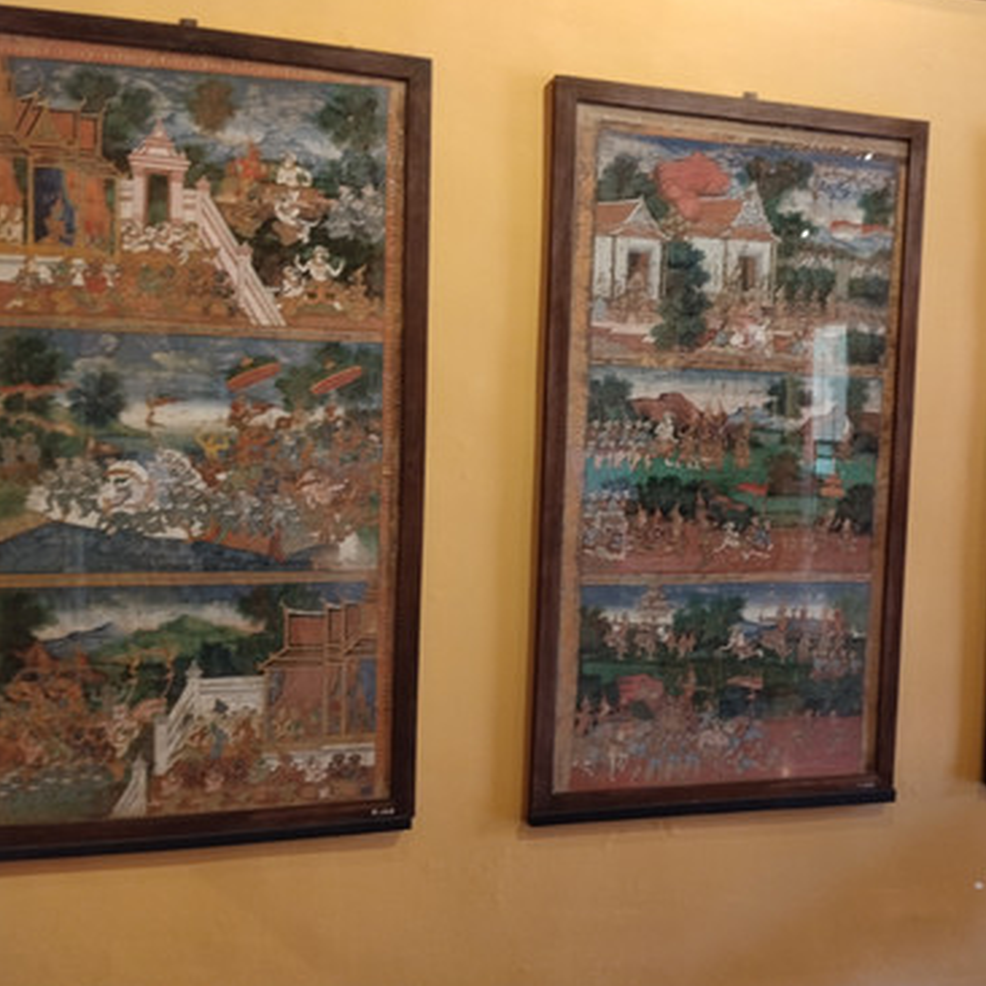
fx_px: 1128
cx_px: 625
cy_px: 489
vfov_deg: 47.2
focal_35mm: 35
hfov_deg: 46.7
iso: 400
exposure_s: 1/25
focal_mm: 4.22
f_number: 1.8
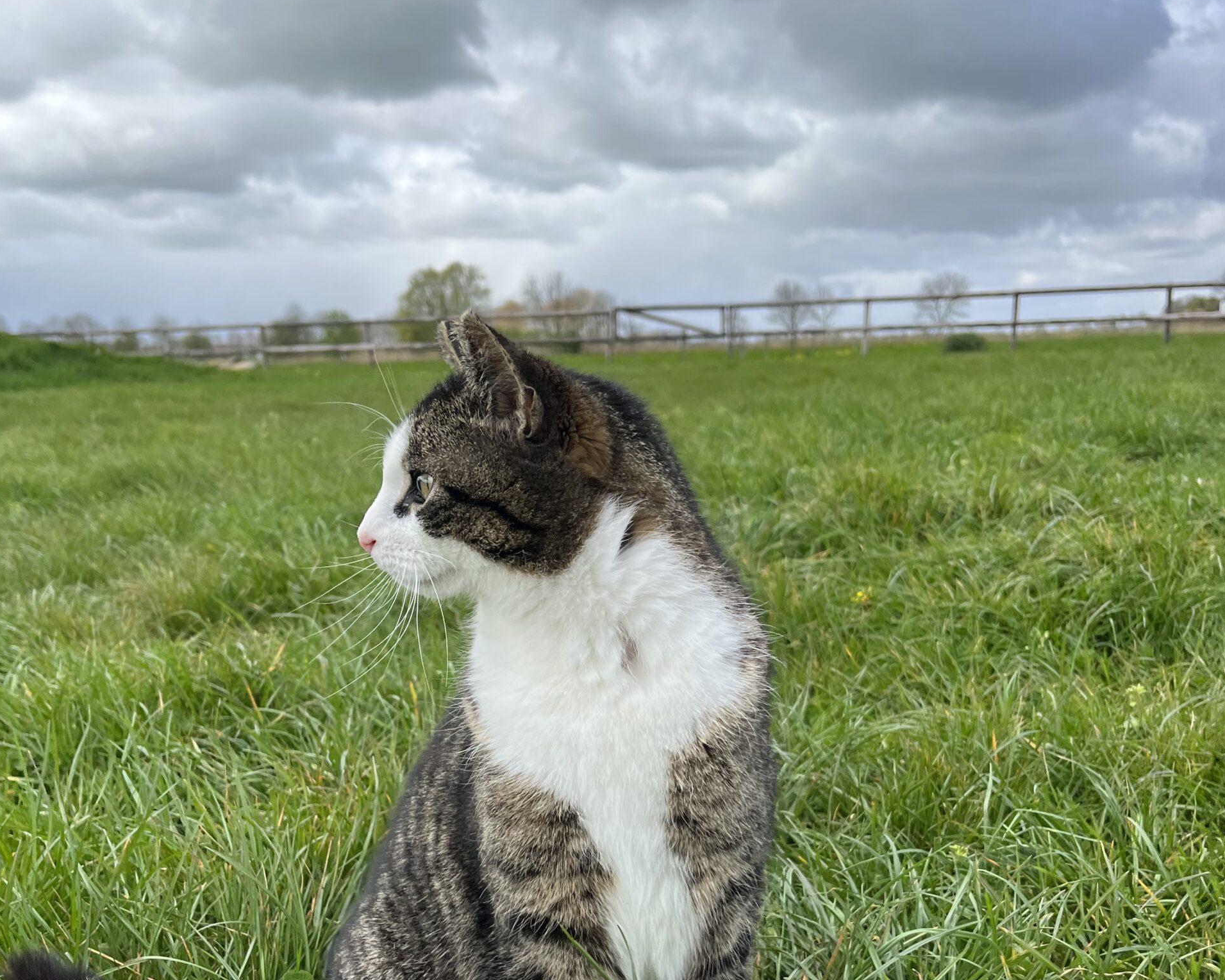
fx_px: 1233
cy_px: 724
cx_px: 613
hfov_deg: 52.8
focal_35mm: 34
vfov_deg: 42.2
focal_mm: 5.1
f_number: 1.6
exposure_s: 1/2358
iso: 50
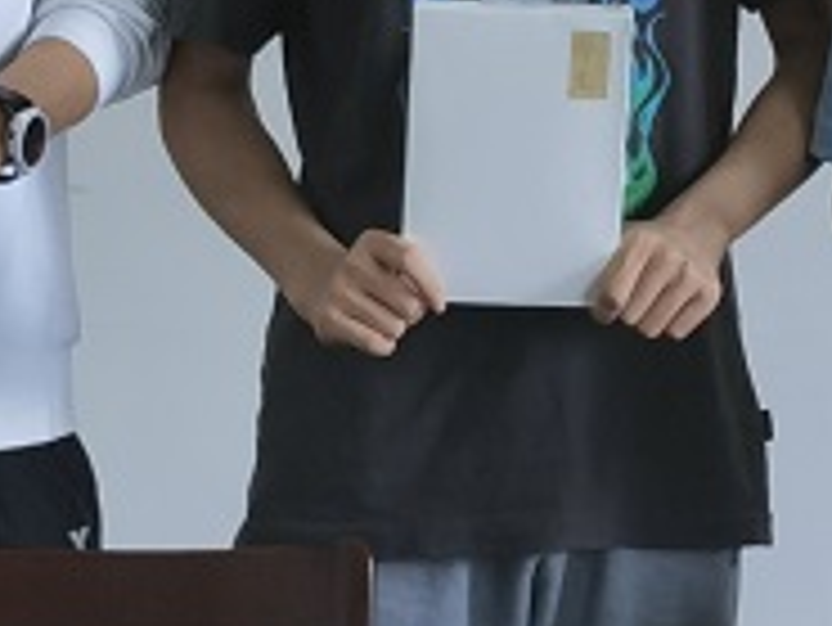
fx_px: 6662
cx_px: 706
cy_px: -626
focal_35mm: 277
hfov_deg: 7.1
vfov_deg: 5.3
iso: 160
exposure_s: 1/100
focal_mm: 5.56
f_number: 1.6
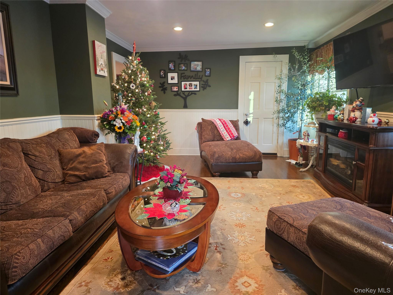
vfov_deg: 58.9
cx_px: 196
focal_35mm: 23
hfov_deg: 73.9
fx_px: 261
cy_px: 148
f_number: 1.7
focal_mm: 6.3
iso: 640
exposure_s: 1/120
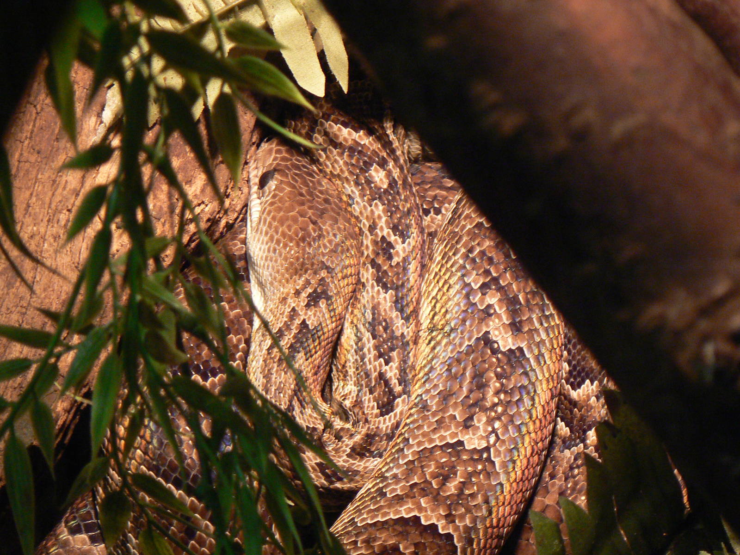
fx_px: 3656
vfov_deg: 8.7
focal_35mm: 171
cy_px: 278
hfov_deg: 11.6
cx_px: 370
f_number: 3.3
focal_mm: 28.6
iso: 200
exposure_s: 1/25
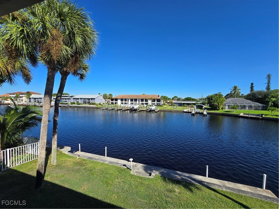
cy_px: 104
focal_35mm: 13
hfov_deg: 106.2
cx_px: 140
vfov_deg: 89.9
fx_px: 105
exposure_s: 1/2054
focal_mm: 2.2
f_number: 2.2
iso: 50
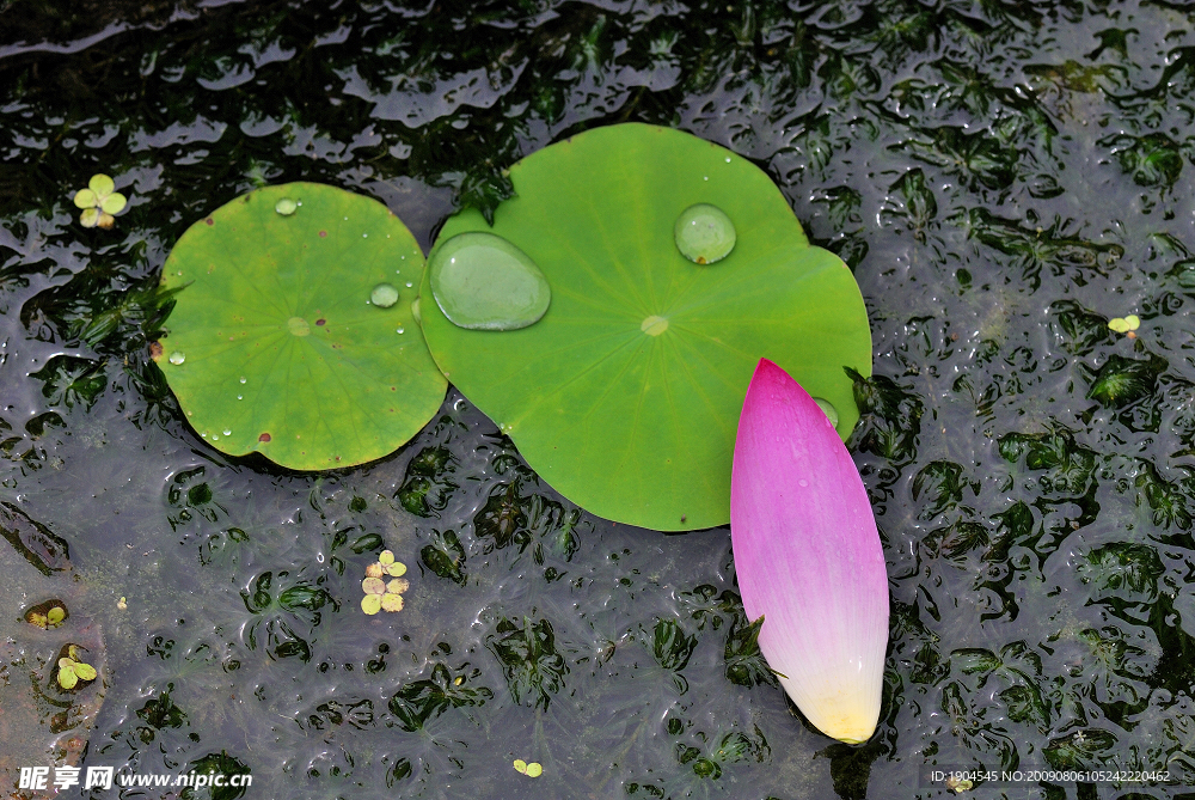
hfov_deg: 13.0
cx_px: 598
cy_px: 400
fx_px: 5233
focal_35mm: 158
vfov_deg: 8.7
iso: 100
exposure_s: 1/125
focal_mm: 105
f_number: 8
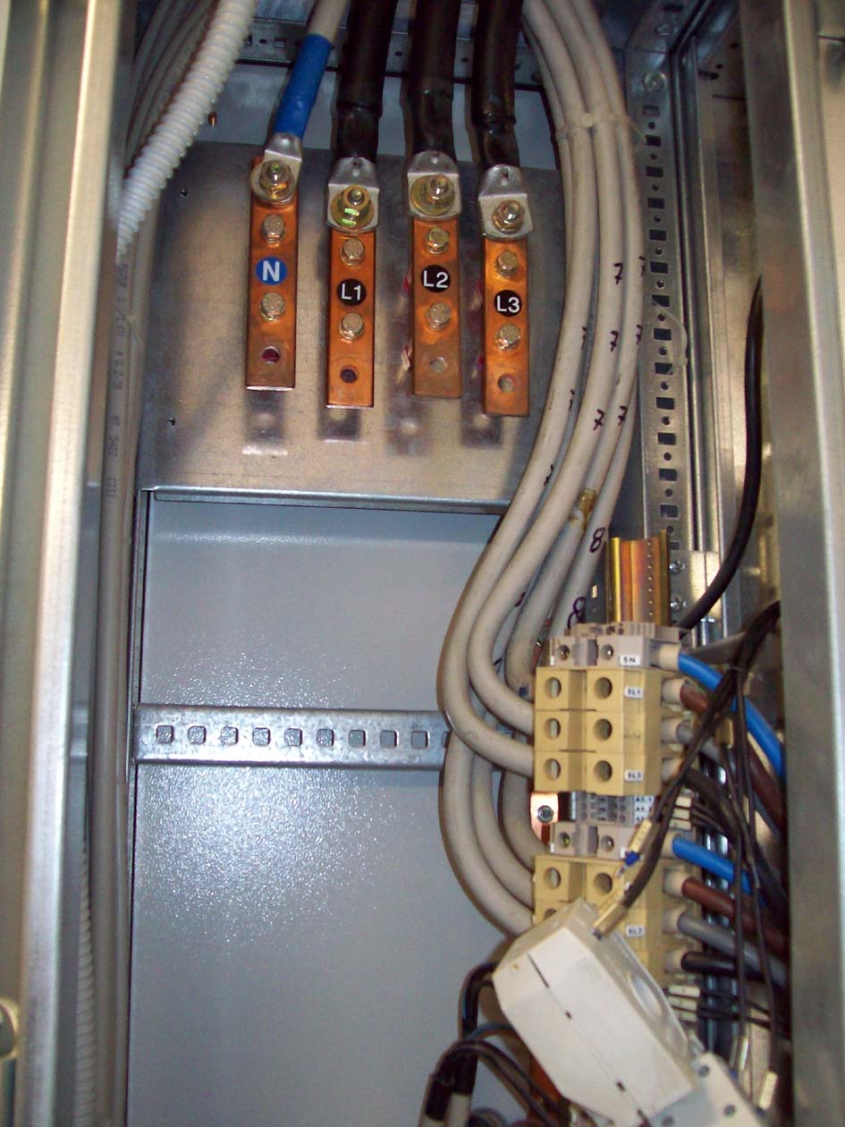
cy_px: 564
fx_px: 1172
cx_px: 422
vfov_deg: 51.4
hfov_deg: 39.7
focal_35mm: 36
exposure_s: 1/64
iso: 200
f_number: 2.7
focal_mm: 6
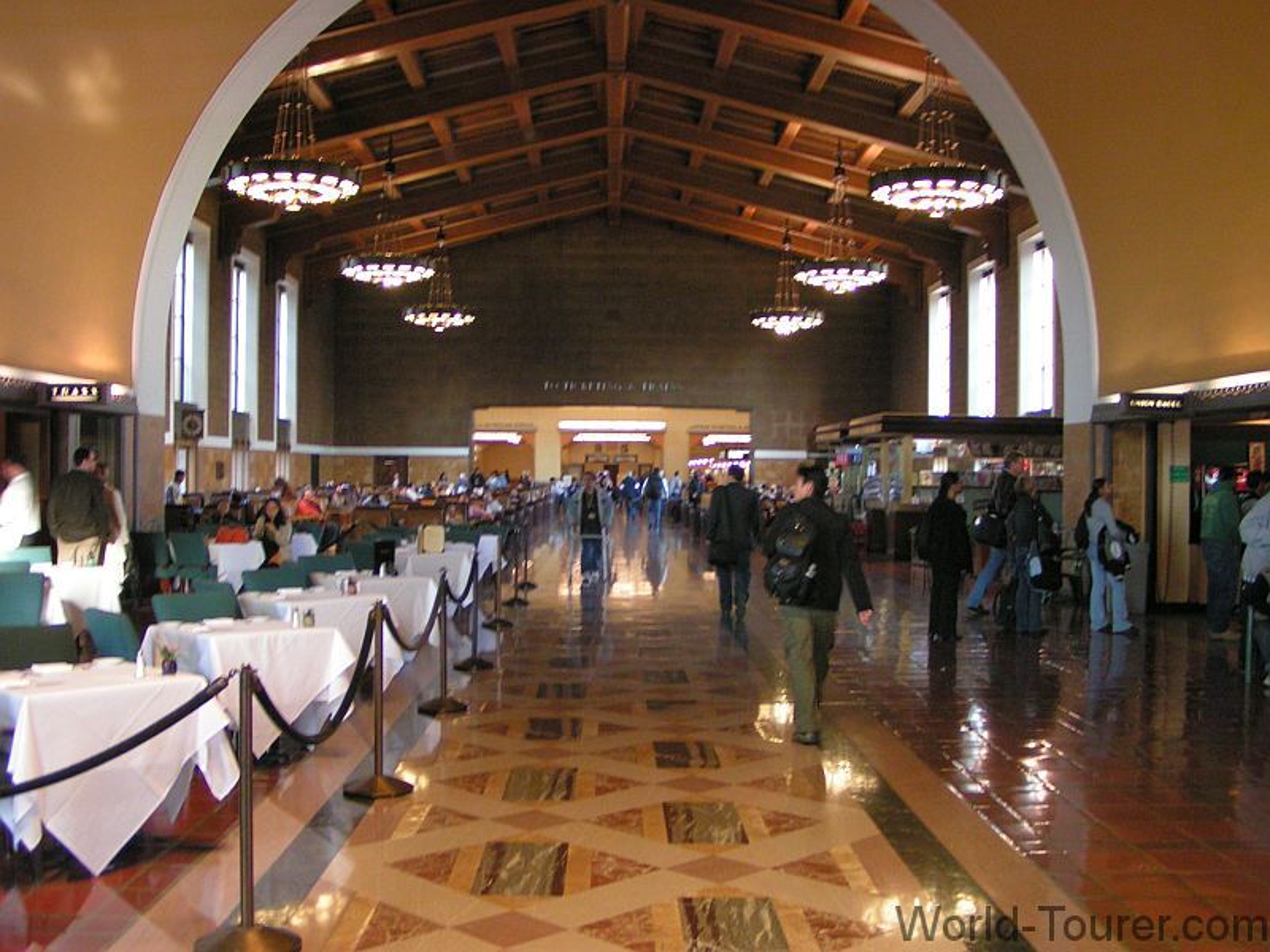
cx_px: 635
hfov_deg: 49.0
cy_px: 476
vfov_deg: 37.7
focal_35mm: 38
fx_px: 1394
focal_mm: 5.8
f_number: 2.8
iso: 200
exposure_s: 1/15
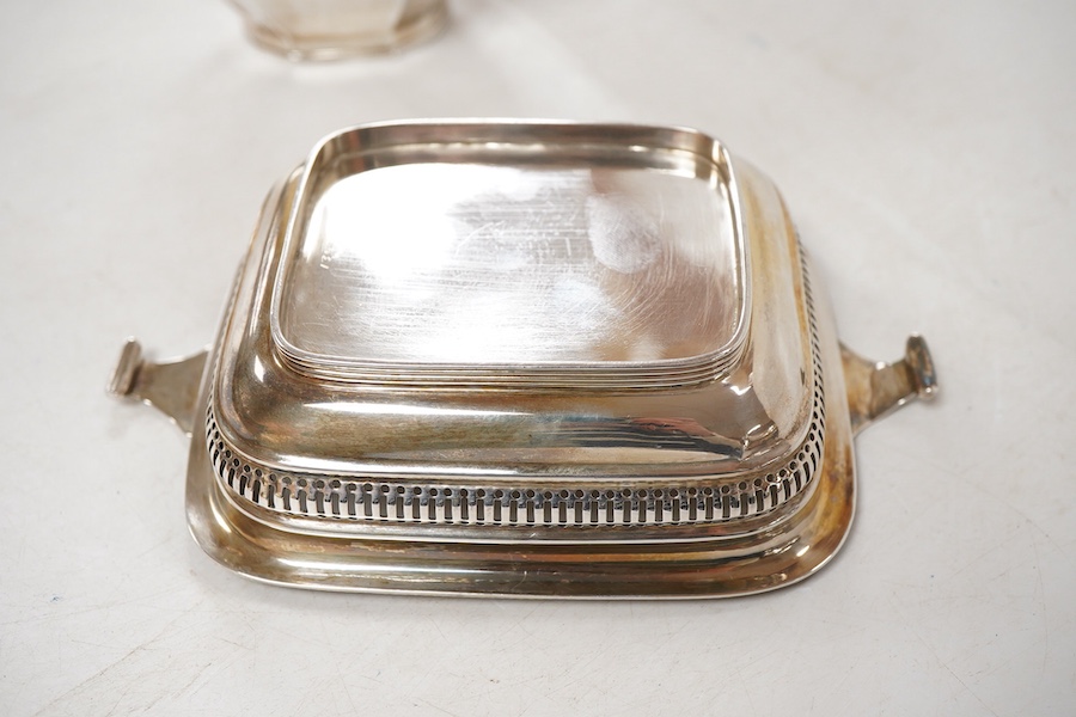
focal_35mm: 45
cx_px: 538
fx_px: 1345
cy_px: 358
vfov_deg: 29.9
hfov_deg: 43.6
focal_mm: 30
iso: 1250
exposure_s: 1/125
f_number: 8
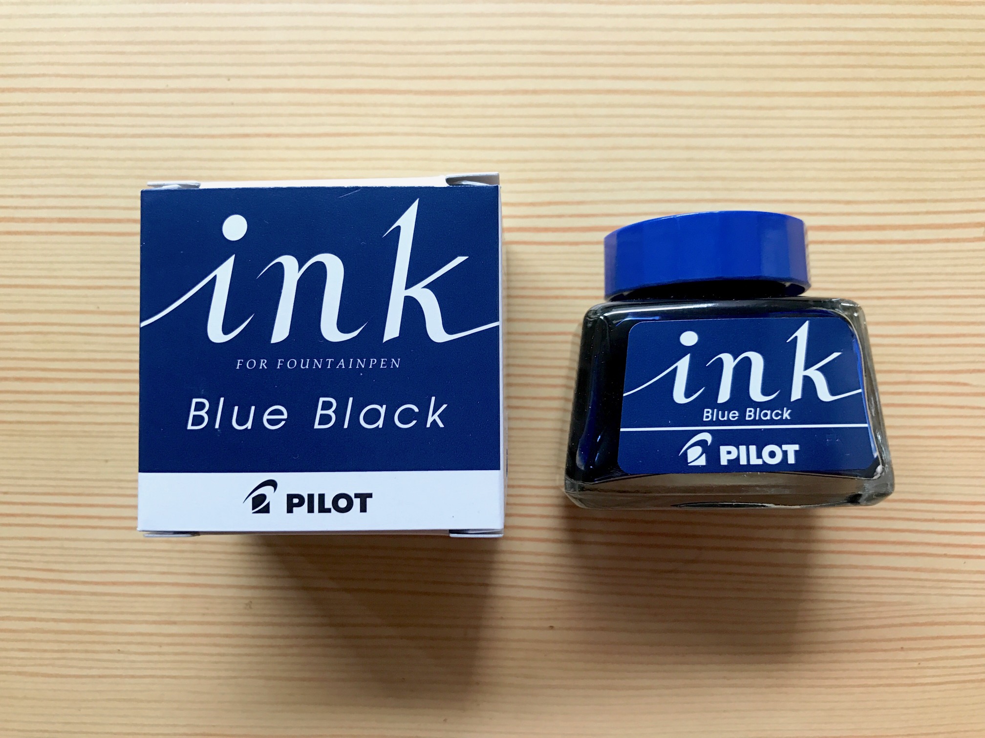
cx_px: 492
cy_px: 369
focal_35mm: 28
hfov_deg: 63.4
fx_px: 797
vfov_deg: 49.7
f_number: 1.8
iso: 40
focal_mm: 3.99
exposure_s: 1/20
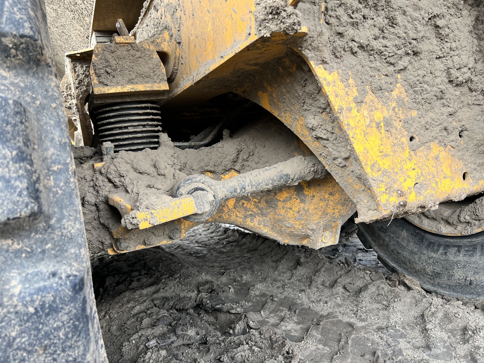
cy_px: 182
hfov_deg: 67.3
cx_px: 242
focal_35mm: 26
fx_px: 364
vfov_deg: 53.1
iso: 40
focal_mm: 5.7
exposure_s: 1/227
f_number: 1.5
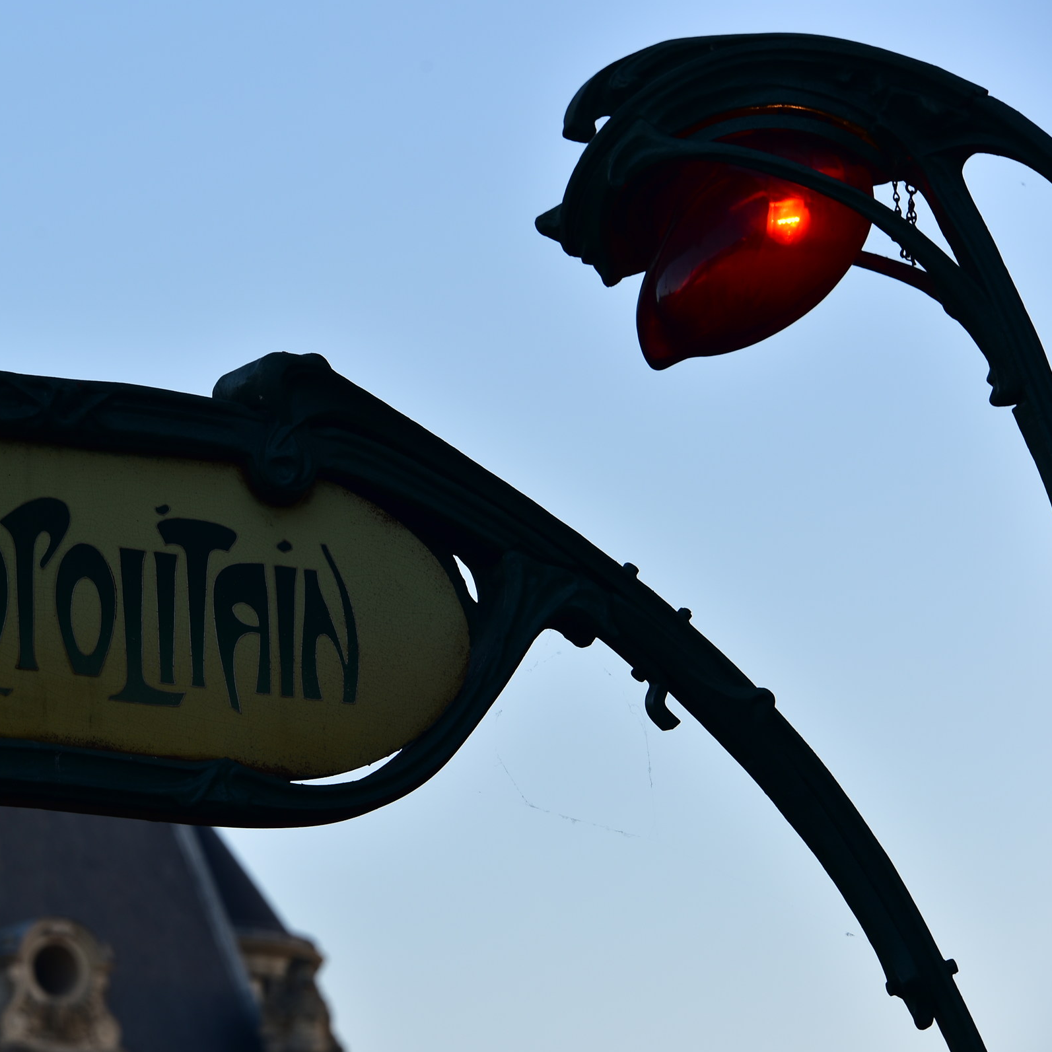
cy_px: 528
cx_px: 318
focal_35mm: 205
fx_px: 7049
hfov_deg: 8.5
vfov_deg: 8.5
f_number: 8
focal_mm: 160
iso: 100
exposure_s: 1/50
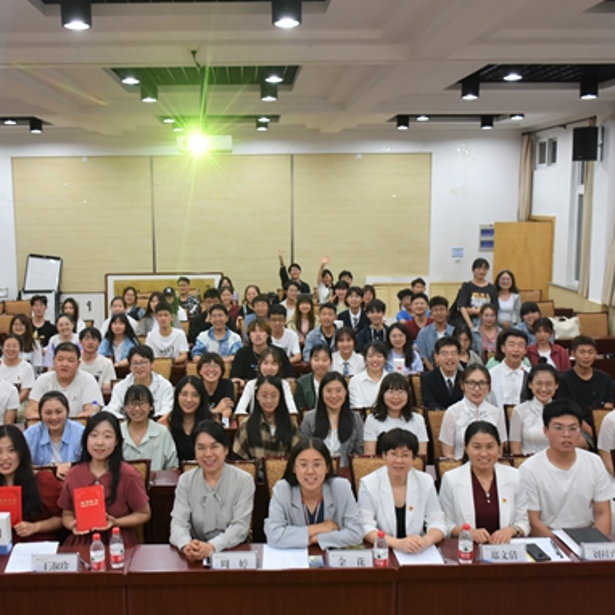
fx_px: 724
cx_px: 253
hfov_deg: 45.8
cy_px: 298
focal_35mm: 36
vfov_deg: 46.0
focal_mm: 18
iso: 800
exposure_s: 1/60
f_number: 4
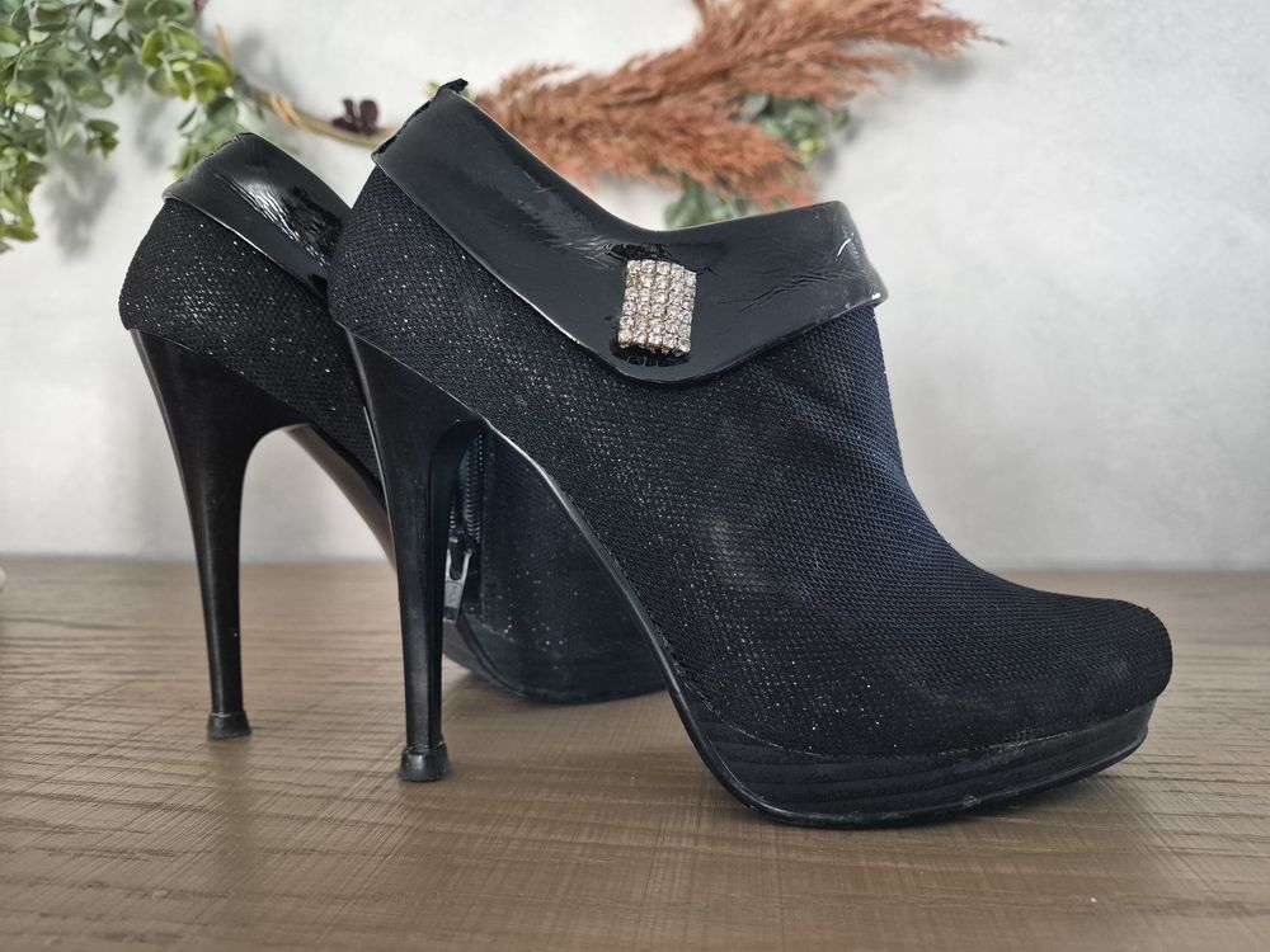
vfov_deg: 58.9
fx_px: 844
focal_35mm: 23
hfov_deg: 73.9
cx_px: 635
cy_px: 476
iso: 1250
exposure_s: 1/100
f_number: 1.8
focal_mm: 5.4
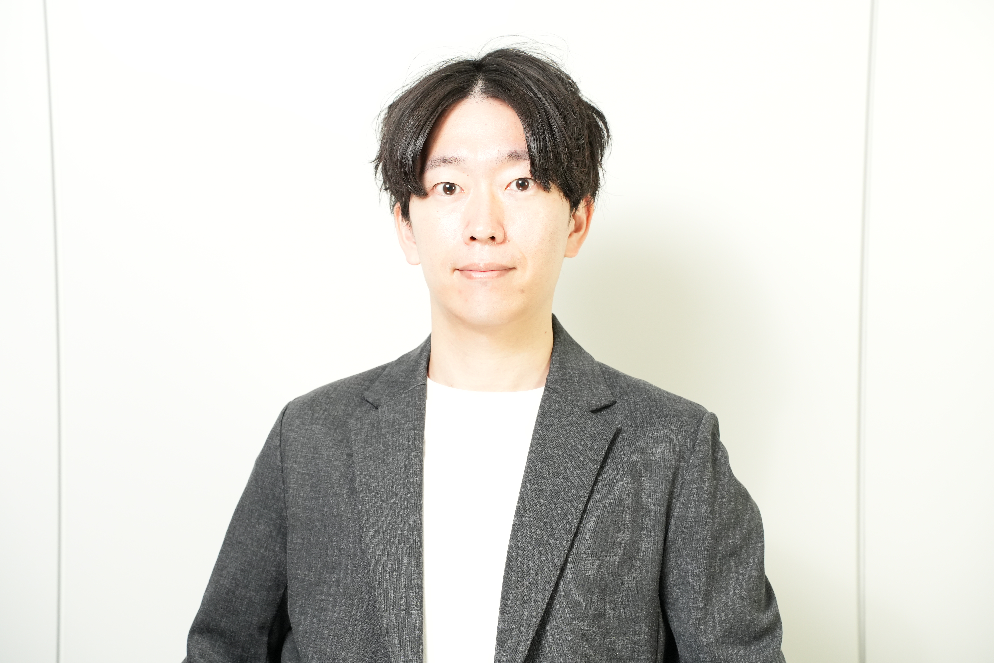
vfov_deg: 18.2
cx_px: 497
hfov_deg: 27.0
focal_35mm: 75
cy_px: 332
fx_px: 2071
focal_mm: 75
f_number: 5.6
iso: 3200
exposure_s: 1/80
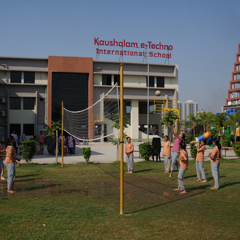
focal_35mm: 45
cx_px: 110
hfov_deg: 37.5
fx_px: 353
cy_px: 120
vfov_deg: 37.6
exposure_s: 1/3200
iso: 100
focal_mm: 35
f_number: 3.2
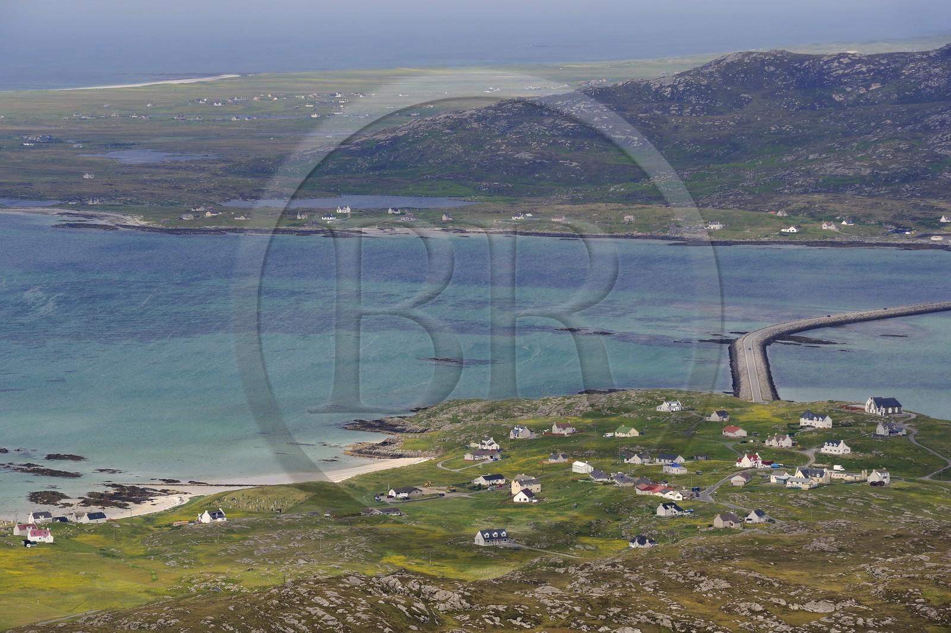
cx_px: 476
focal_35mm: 160
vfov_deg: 8.6
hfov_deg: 12.8
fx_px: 4226
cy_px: 316
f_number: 8
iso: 200
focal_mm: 160
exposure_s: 1/800
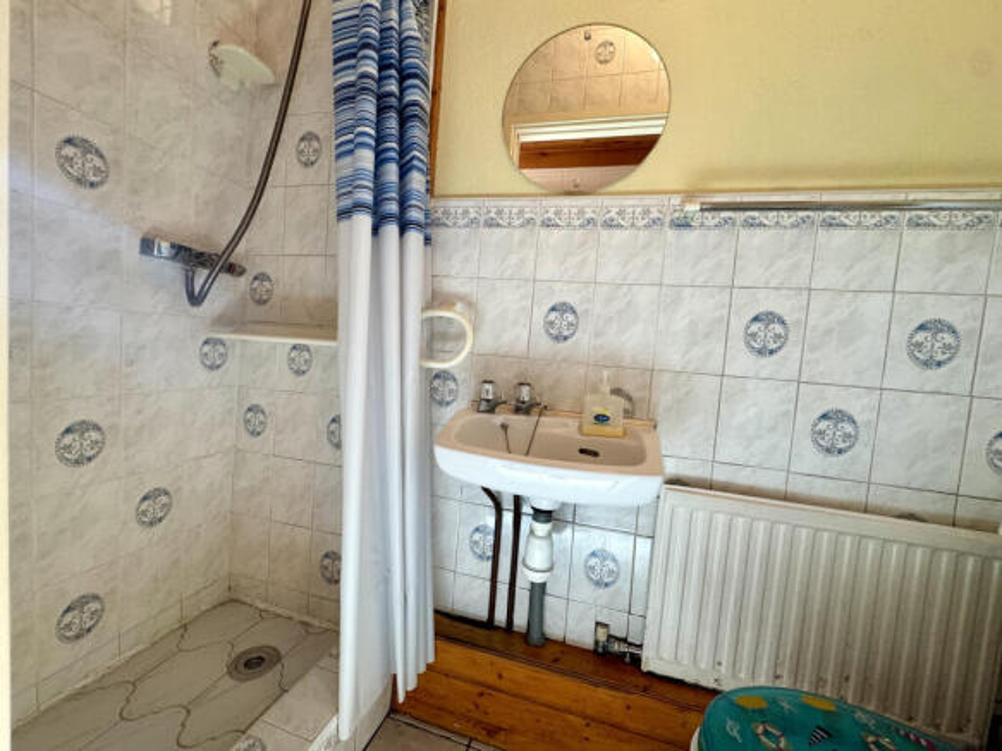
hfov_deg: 102.1
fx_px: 405
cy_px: 376
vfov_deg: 85.7
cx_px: 501
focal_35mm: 14
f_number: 2.2
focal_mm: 2.22
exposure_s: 1/100
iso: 200
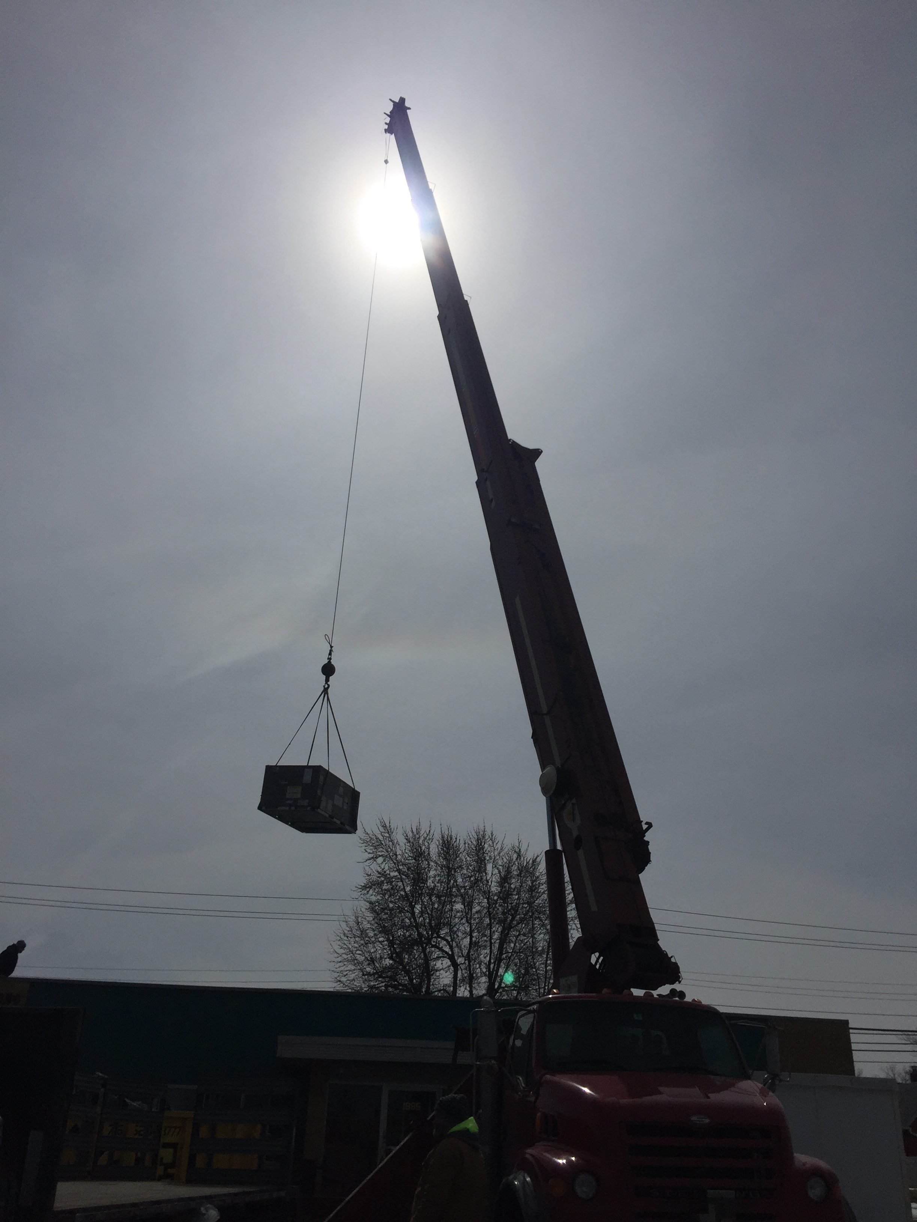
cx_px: 458
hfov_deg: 48.2
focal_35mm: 29
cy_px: 611
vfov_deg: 61.7
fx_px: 1024
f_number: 2.2
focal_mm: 4.15
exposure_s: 1/40000
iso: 32
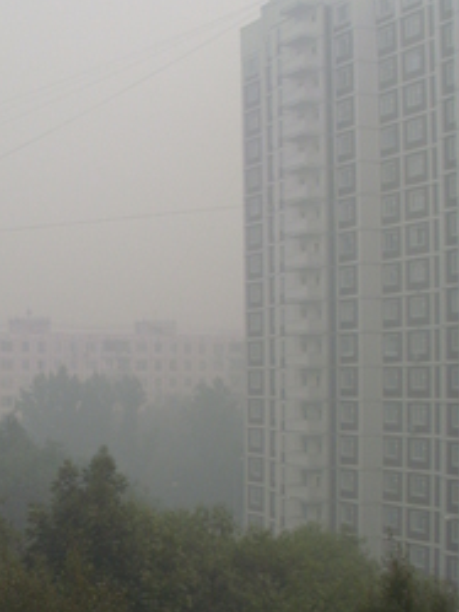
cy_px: 391
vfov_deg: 29.7
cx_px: 74
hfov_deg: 22.2
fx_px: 1148
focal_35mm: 65
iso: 80
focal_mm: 6
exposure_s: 1/350
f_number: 5.5
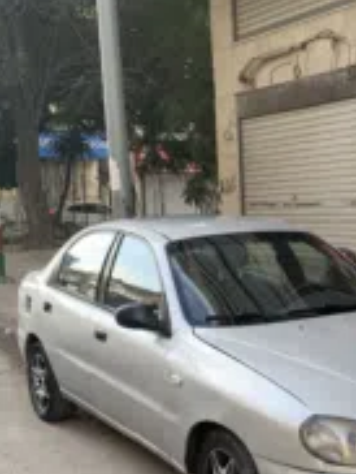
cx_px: 304
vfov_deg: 33.5
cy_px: 307
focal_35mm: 57
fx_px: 780
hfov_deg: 25.1
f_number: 1.8
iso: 25
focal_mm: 4.25
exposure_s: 1/248
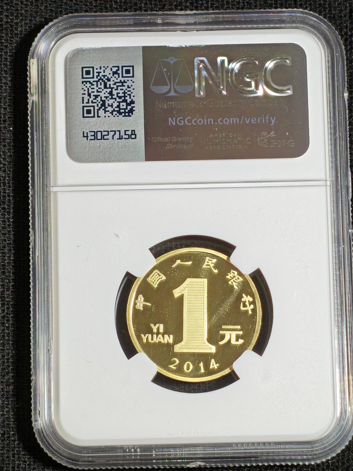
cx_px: 176
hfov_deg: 11.4
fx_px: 1768
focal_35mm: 130
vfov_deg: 15.2
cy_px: 236
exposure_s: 1/498
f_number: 1.5
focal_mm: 4.94
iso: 50
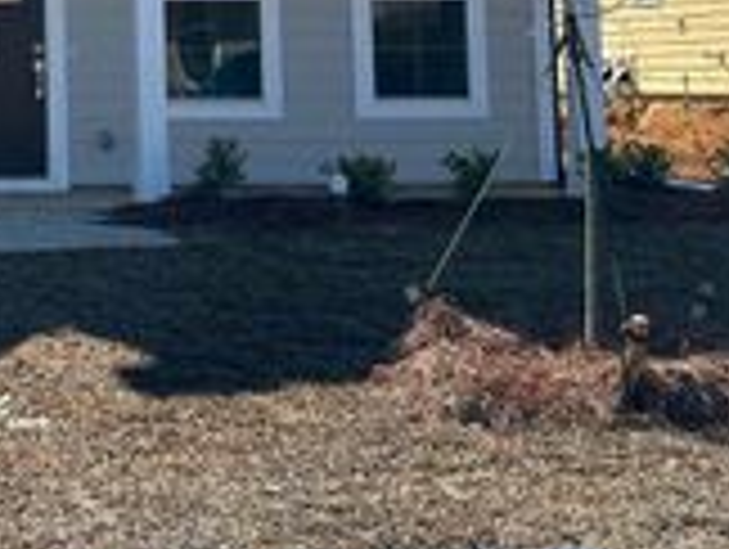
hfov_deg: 23.4
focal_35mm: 74
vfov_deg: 19.1
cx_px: -207
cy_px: -56
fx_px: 1561
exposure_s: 1/3247
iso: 80
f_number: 1.78
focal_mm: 6.86
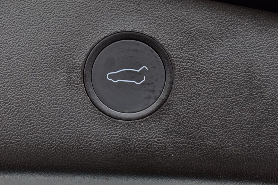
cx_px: 139
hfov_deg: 38.9
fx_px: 394
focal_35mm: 51
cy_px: 92
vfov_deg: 26.5
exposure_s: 1/20
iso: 400
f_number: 6.3
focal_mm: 34
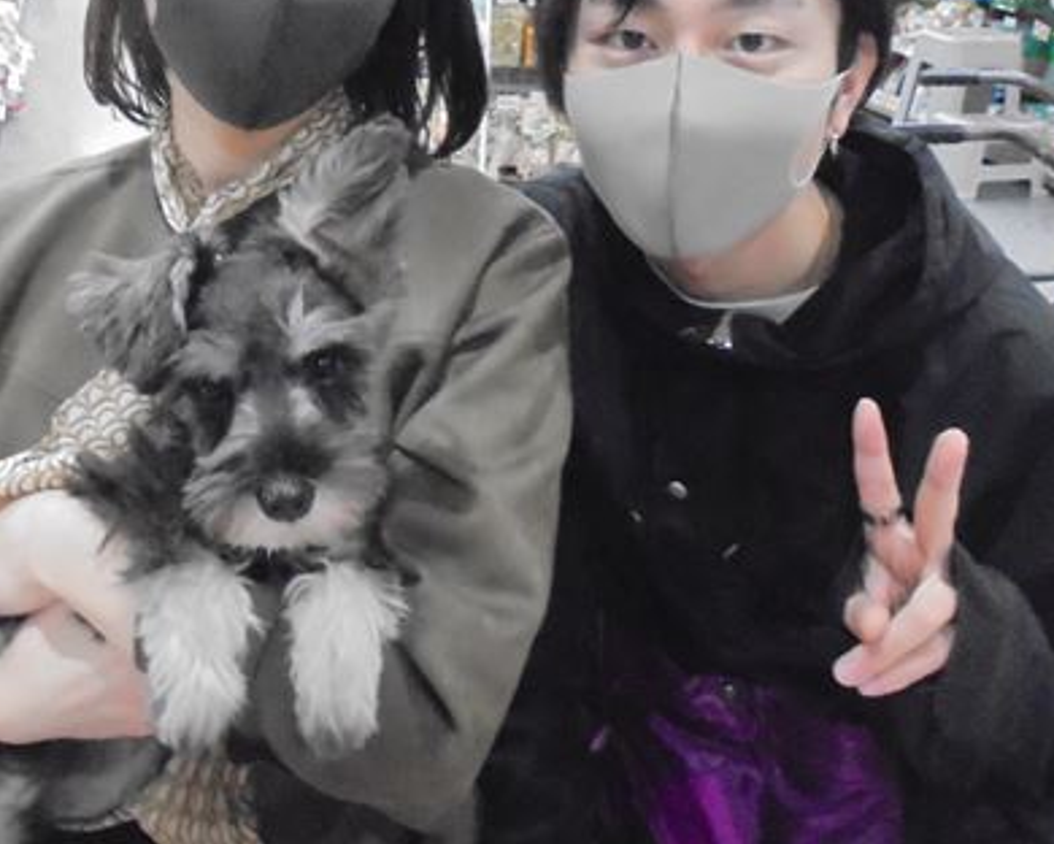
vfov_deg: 37.6
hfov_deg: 46.6
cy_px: 243
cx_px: 419
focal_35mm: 39
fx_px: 1217
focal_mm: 4.6
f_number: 3.5
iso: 1600
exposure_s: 1/50
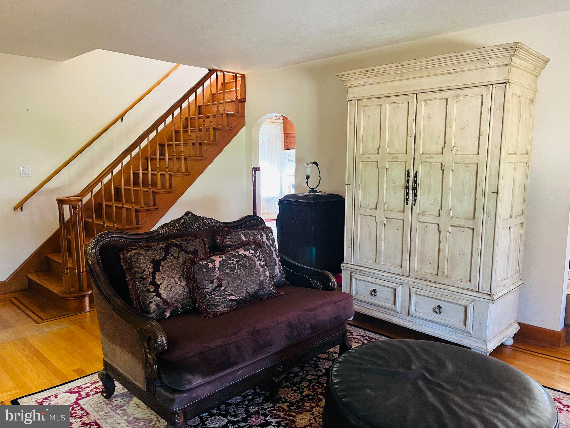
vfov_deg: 53.1
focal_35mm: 26
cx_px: 285
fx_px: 428
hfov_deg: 67.3
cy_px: 214
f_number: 1.6
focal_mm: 5.1
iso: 500
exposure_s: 1/60
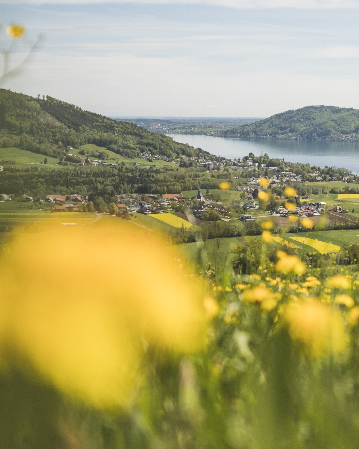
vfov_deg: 27.1
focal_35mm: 70
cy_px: 186
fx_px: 930
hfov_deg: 20.9
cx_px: 385
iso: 320
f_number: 2.8
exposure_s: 1/8000
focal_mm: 35
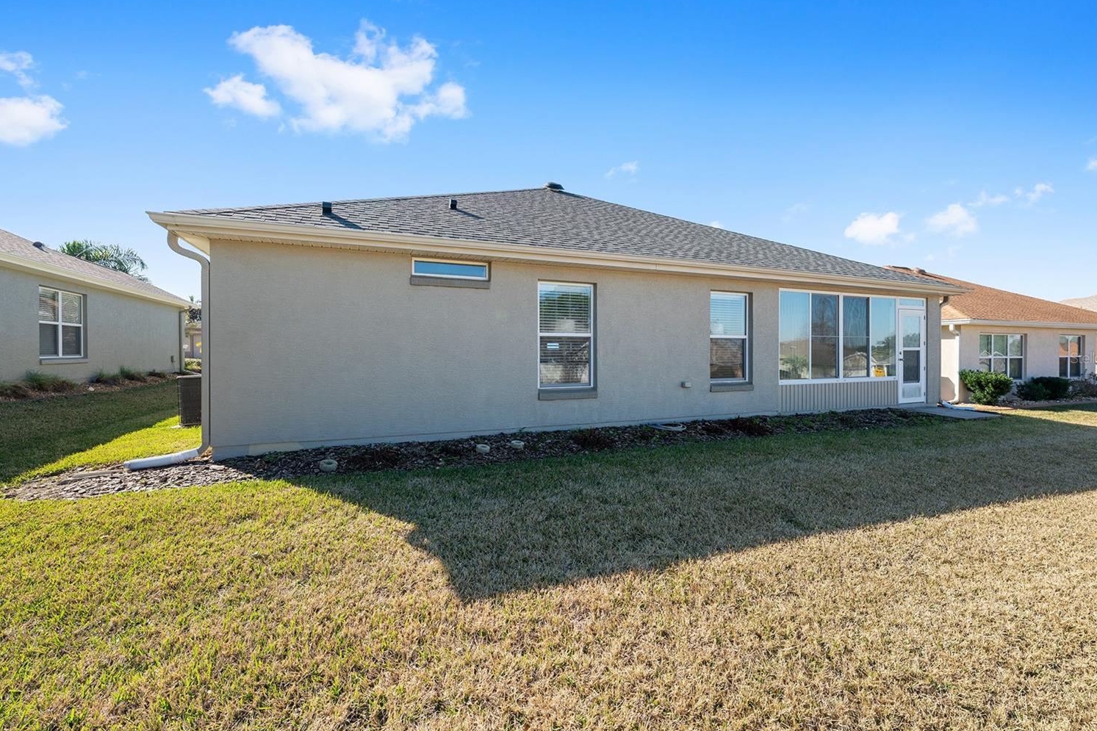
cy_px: 358
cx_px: 548
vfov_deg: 77.3
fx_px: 457
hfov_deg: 100.4
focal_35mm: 15
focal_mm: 14
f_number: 8
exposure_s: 1/200
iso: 160
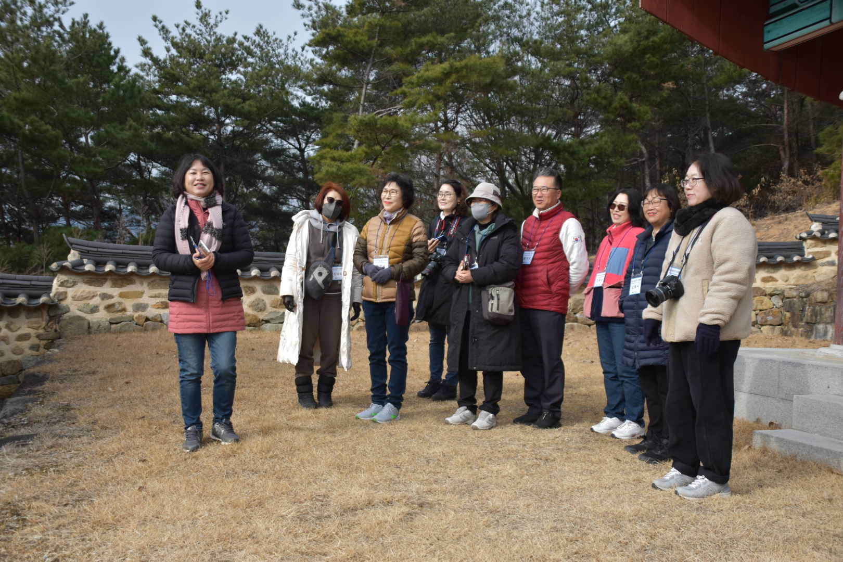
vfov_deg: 40.0
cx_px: 422
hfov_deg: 57.2
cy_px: 281
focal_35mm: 33
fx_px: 773
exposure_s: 1/1000
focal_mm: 22
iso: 200
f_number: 3.8
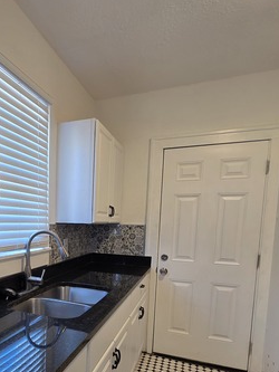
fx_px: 268
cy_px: 254
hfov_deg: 50.9
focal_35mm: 25
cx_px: 49
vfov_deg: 67.1
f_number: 1.9
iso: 160
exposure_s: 1/120
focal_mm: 2.2
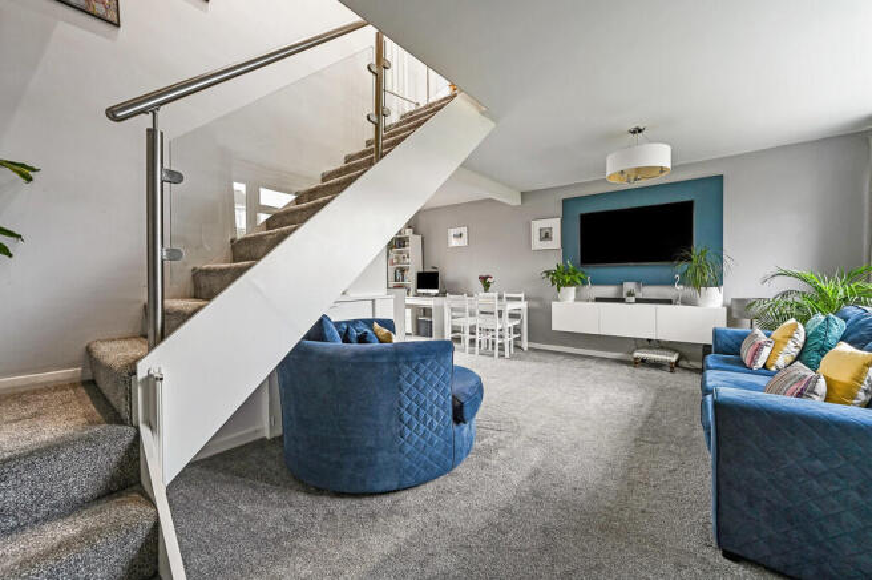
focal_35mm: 14
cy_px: 290
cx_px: 436
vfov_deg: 81.1
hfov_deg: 104.3
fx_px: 339
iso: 400
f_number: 8
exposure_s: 1/13
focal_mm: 14
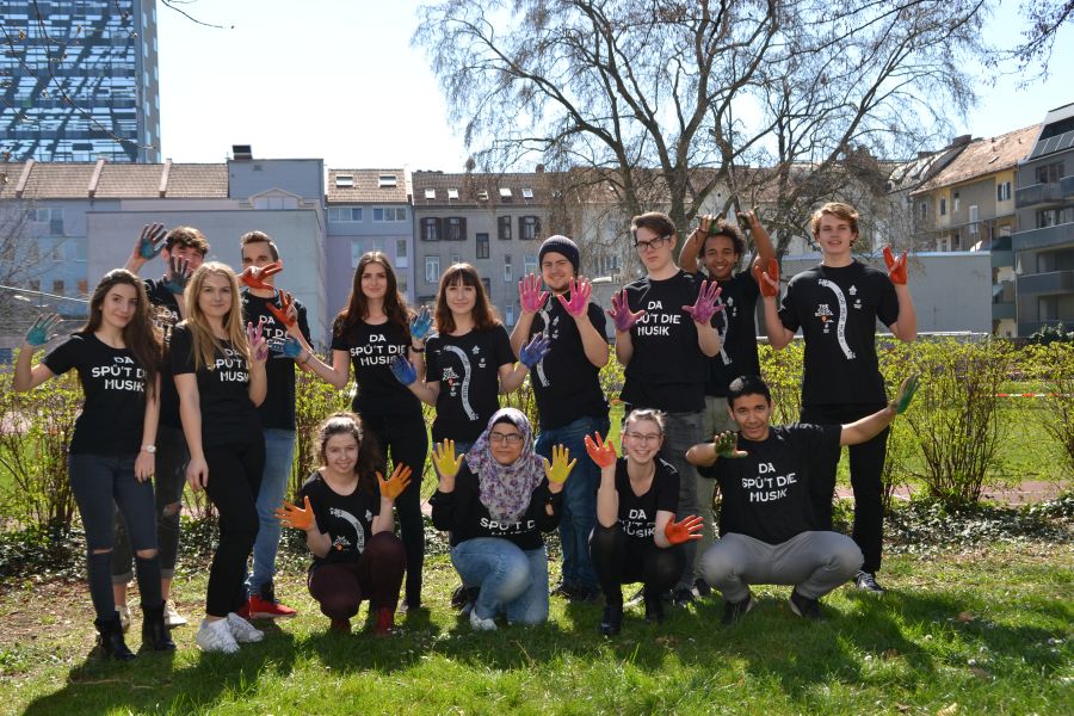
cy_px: 358
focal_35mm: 42
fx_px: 1253
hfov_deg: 46.4
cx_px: 537
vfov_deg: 31.9
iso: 100
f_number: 7.1
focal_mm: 28
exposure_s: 1/200
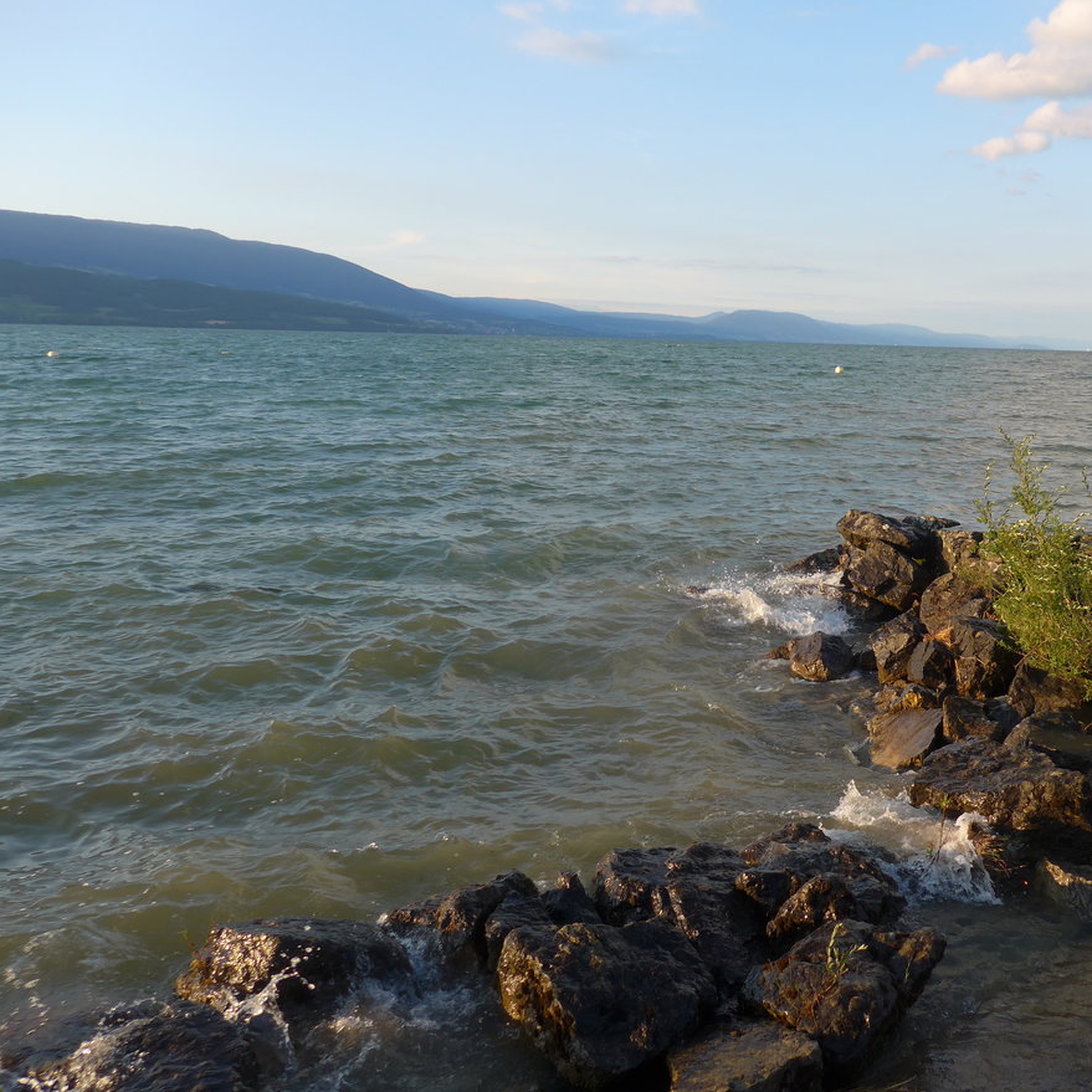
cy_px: 535
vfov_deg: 47.2
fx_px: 1249
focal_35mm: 35
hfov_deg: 46.3
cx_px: 744
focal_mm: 6
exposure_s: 1/400
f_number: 2.8
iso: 80
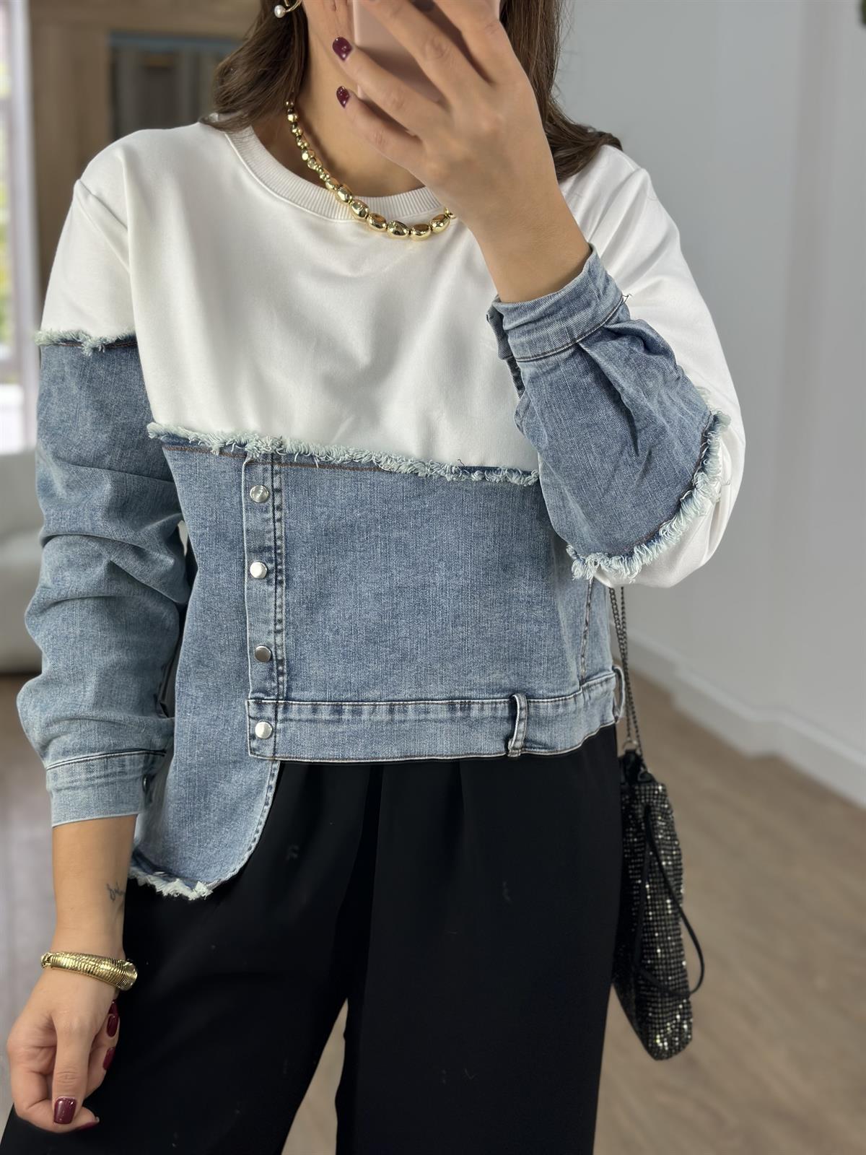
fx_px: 1601
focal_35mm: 48
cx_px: 433
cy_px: 578
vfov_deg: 39.7
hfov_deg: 30.3
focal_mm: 6.86
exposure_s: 1/327
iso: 80
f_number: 1.78
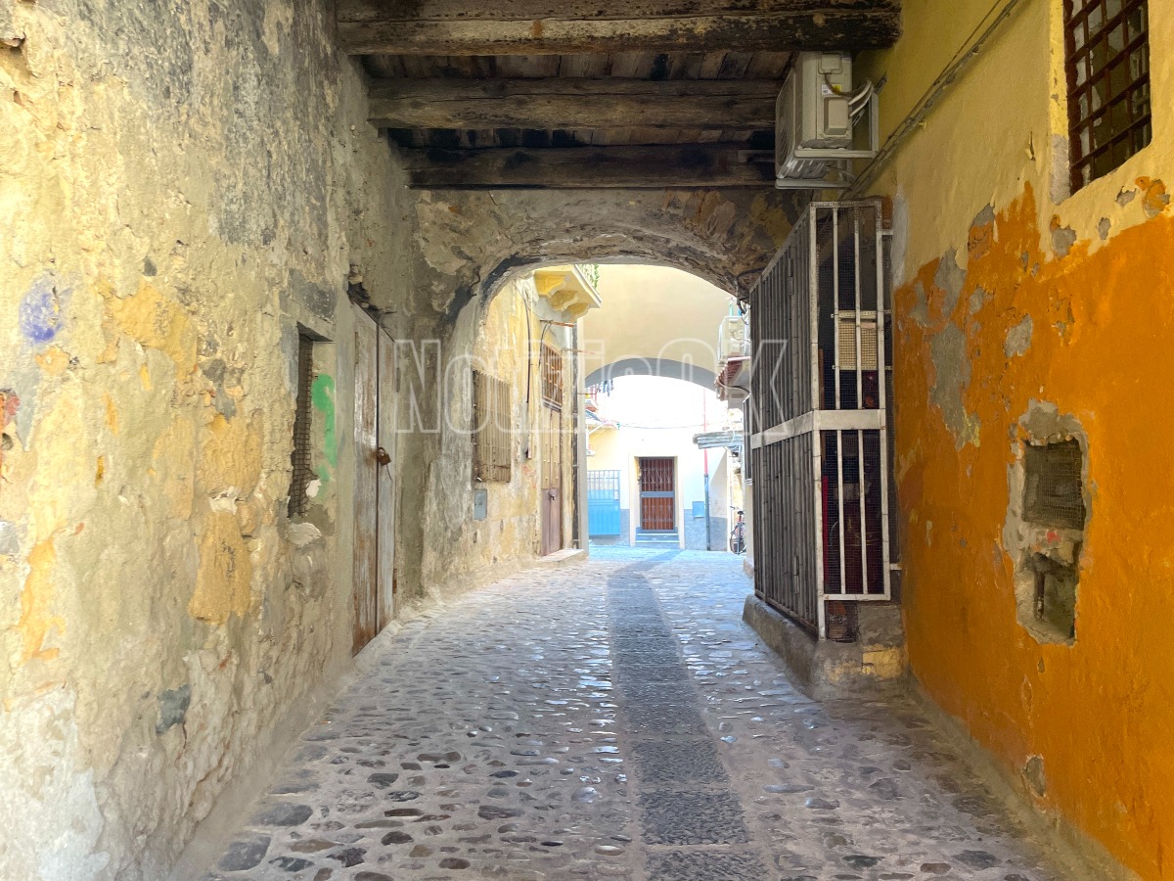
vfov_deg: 53.1
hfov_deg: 67.3
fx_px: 882
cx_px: 587
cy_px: 440
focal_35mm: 26
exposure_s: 1/107
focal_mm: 4.2
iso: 125
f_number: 1.6
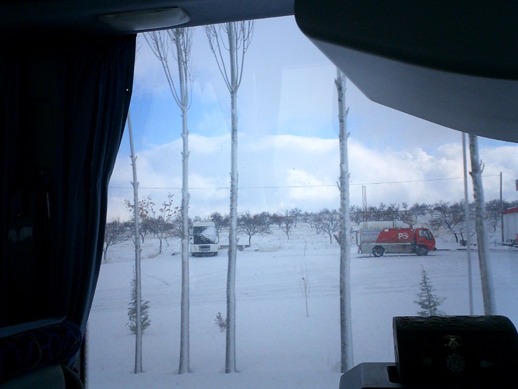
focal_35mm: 37
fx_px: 554
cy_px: 194
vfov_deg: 38.7
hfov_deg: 50.1
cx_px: 259
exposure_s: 1/1000
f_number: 3.5
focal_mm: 5.6
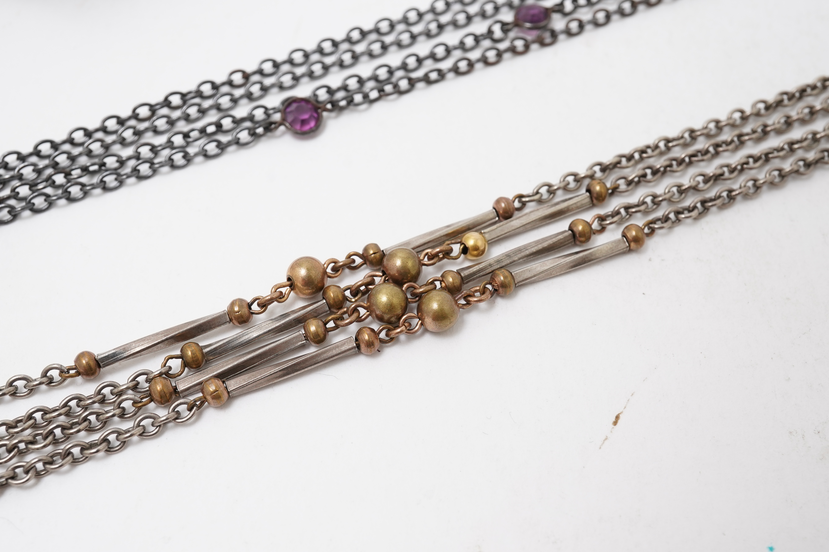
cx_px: 414
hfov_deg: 43.6
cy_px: 276
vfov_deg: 29.9
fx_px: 1036
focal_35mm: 45
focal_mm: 30
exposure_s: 1/125
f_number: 18
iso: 500
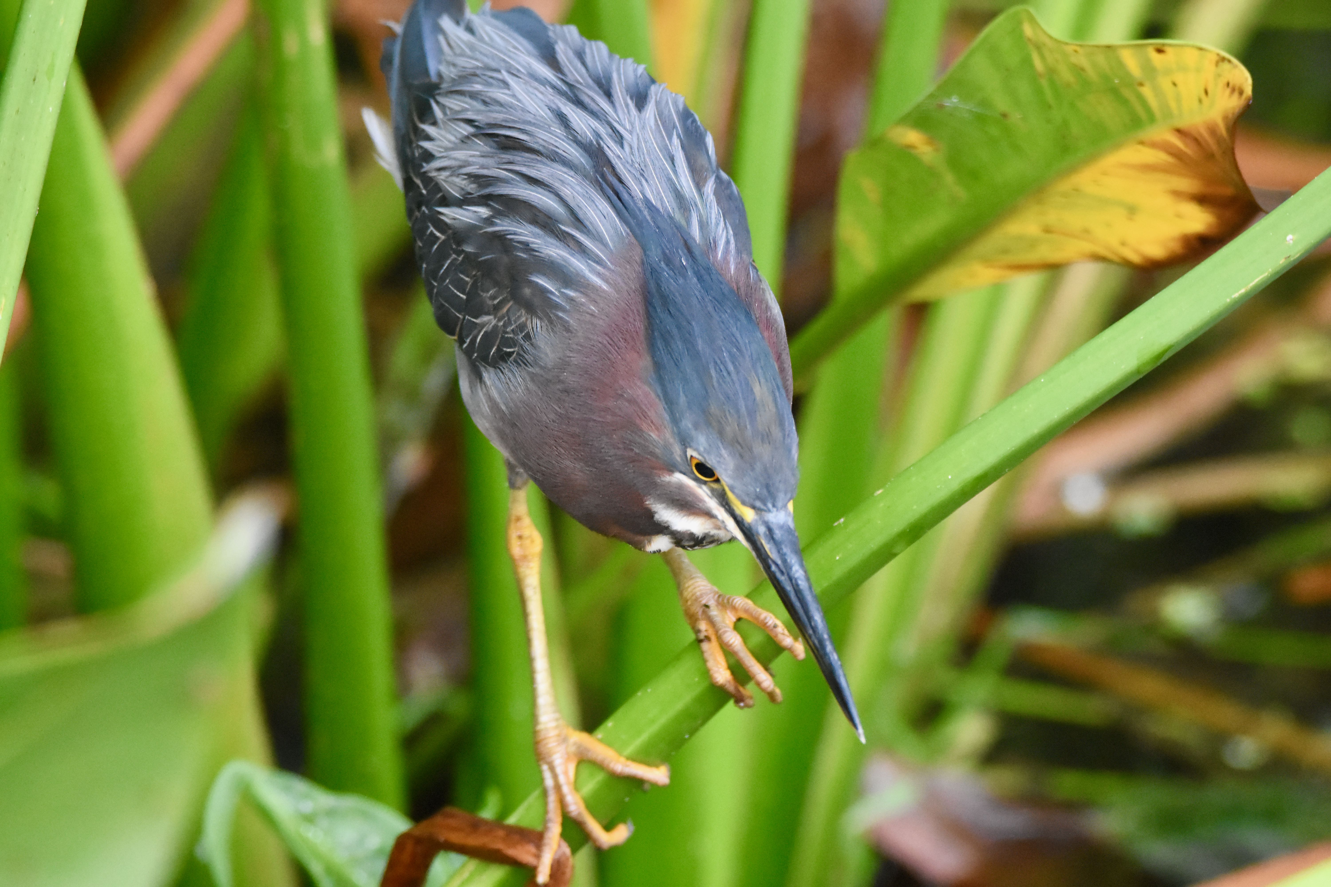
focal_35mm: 525
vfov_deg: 2.6
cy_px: 444
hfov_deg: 3.9
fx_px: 19409
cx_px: 666
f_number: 6
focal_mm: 350
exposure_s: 1/500
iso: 5000
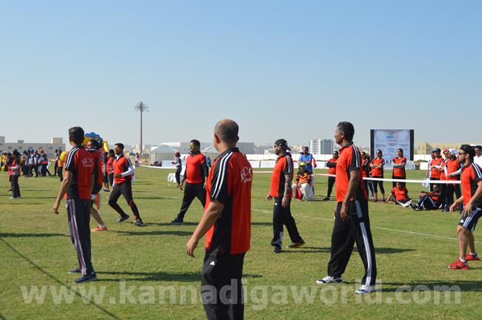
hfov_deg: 43.6
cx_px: 241
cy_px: 160
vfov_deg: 29.8
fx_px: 602
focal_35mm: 45
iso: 100
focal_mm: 30
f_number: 9
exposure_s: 1/320
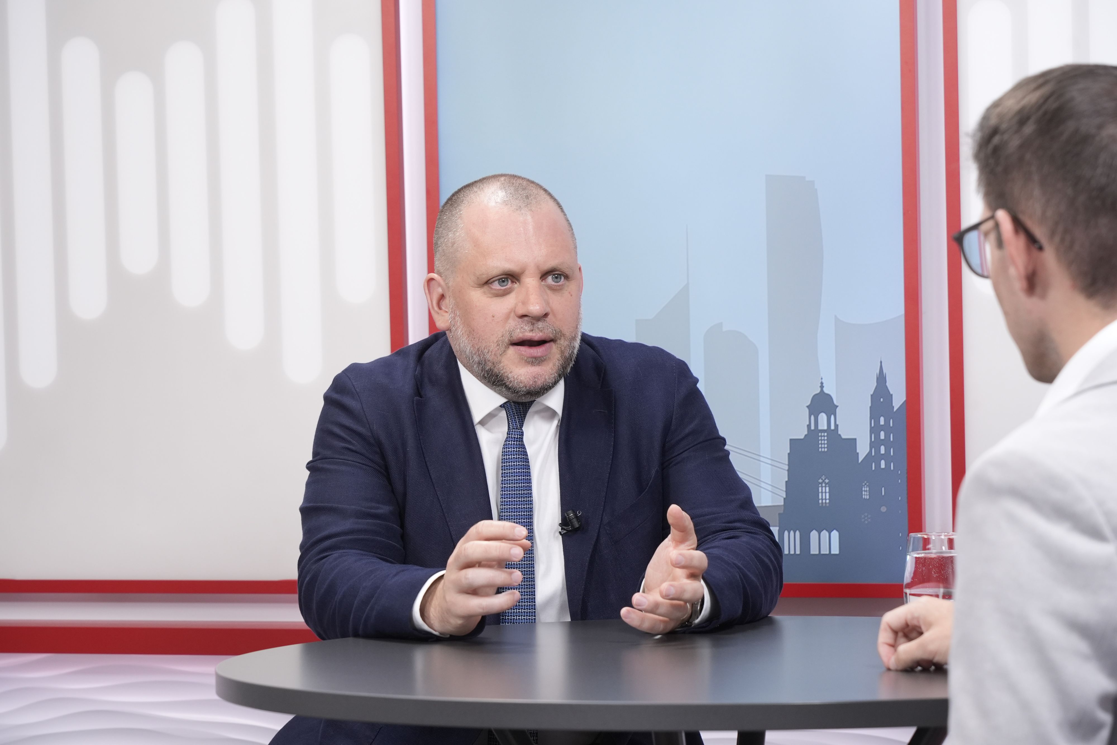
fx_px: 3072
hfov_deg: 20.6
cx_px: 558
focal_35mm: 99
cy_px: 372
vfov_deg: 13.8
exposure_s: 1/160
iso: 1600
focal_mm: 99
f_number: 7.1
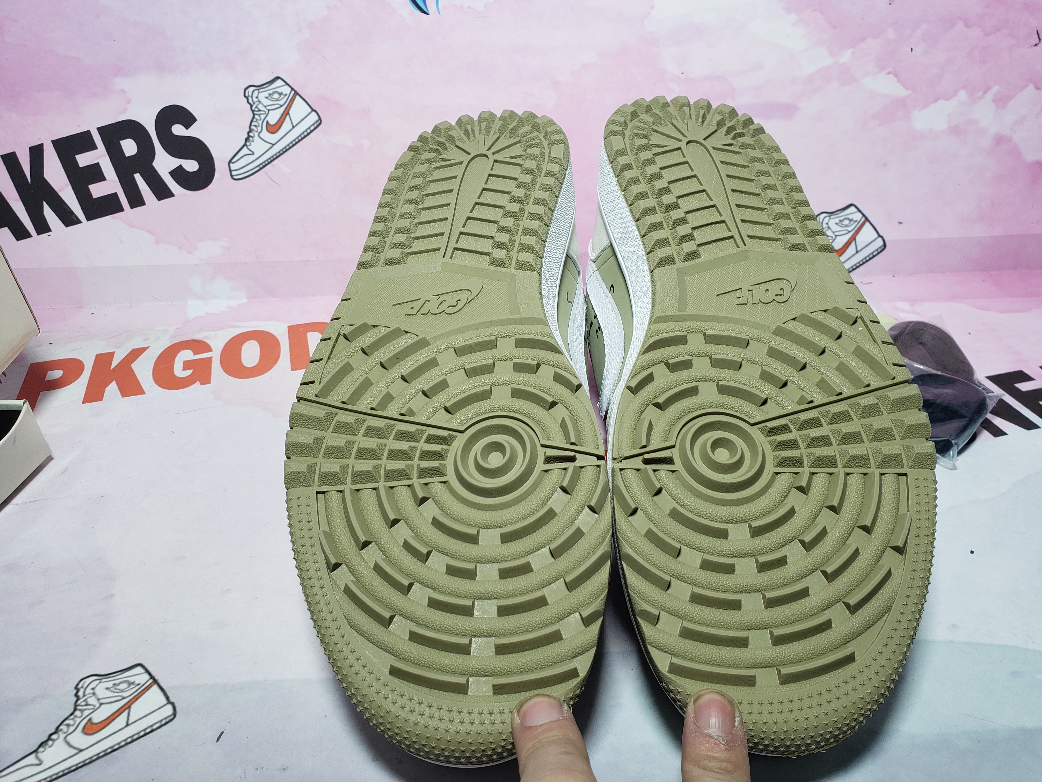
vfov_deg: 51.4
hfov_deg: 65.3
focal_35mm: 27
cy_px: 390
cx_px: 531
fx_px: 813
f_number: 2.4
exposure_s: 1/169
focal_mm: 4.3
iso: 50
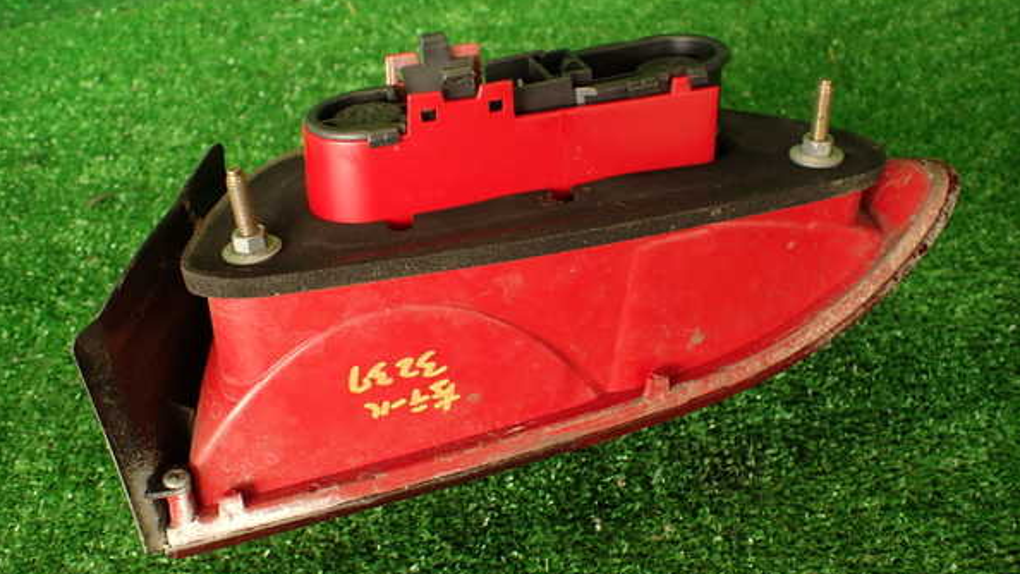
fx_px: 892
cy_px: 285
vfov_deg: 35.6
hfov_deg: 59.5
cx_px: 508
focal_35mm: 33
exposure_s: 1/60
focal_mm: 5.4
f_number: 2.3
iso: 160
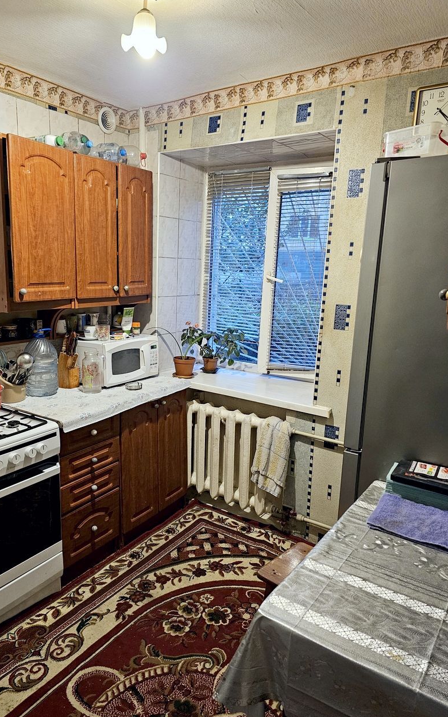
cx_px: 186
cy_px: 365
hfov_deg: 49.1
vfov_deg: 72.5
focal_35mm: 25
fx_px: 488
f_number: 1.7
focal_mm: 6.3
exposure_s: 1/50
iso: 640
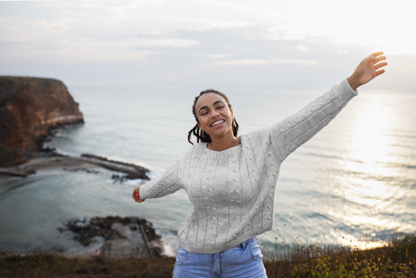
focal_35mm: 35
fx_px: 405
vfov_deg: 37.9
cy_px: 139
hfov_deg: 54.4
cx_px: 208
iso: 320
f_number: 2.8
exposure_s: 1/1250
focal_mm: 35
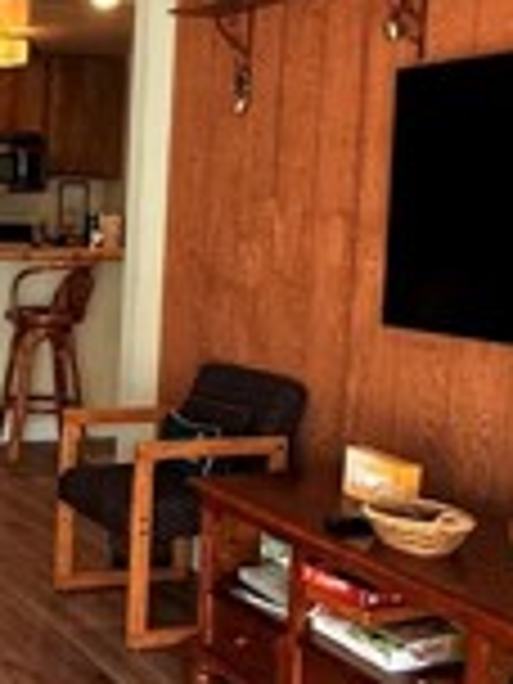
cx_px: -90
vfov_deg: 32.7
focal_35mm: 59
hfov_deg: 22.9
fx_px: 1166
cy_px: 342
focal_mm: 2.22
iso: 320
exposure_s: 1/60
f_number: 2.2
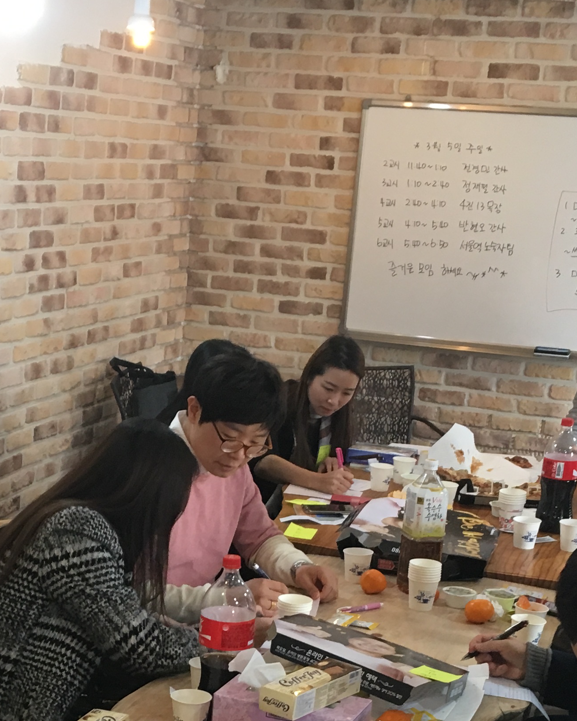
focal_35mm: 70
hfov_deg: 21.7
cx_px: 150
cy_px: 644
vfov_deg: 26.3
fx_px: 1494
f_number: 2.2
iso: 80
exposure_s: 1/30
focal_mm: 4.15
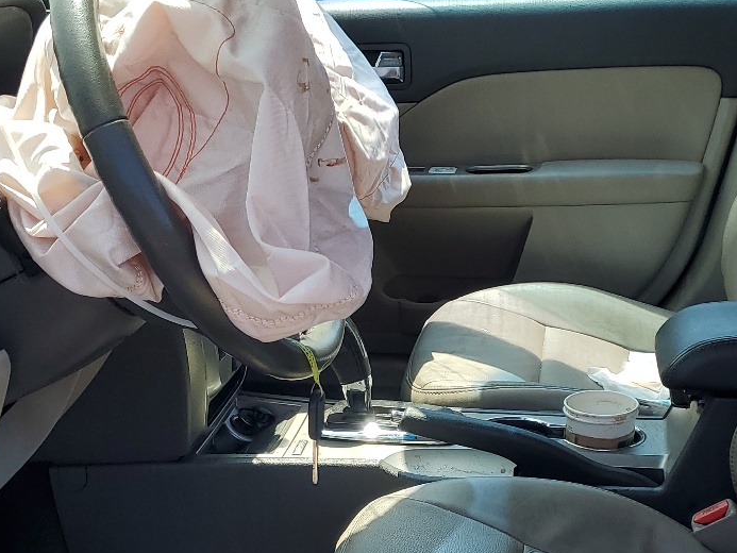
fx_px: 1278
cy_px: 363
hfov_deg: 32.1
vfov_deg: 24.3
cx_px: 432
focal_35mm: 60
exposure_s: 1/1111
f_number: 1.5
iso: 50
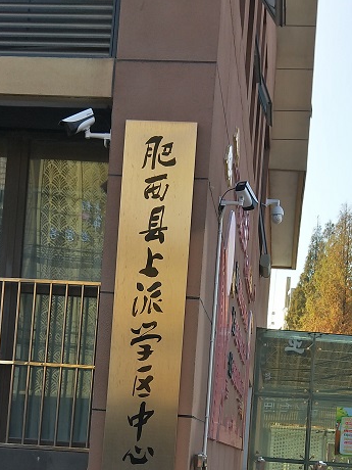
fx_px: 786
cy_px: 394
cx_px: 191
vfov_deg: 32.1
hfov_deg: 25.2
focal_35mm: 58
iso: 33
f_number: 1.7
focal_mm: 4.27
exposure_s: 1/577
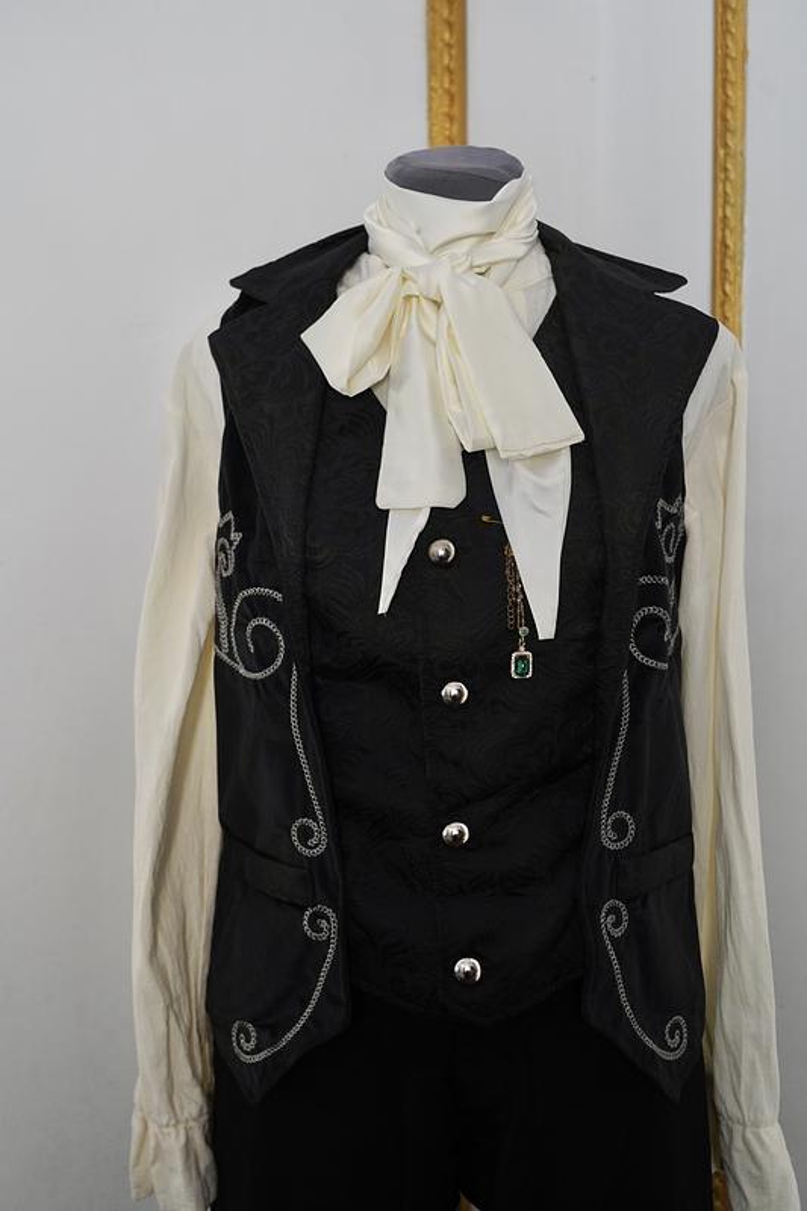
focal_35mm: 36
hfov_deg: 36.9
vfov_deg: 53.1
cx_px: 404
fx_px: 1211
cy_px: 606
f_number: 5
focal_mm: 36
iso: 1600
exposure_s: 1/125
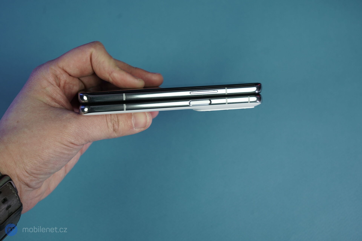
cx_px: 181
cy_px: 120
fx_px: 513
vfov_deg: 26.5
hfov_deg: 38.9
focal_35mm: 51
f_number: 7.1
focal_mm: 51
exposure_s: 1/160
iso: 800
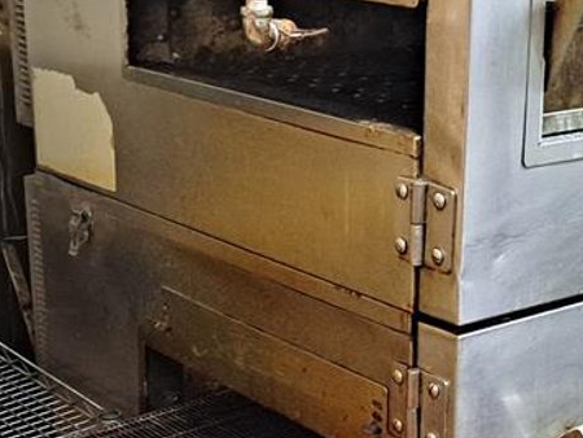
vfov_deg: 17.4
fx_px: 1415
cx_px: 394
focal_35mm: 84
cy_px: 354
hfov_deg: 23.2
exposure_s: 1/24
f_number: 2
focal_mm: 4.6
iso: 400
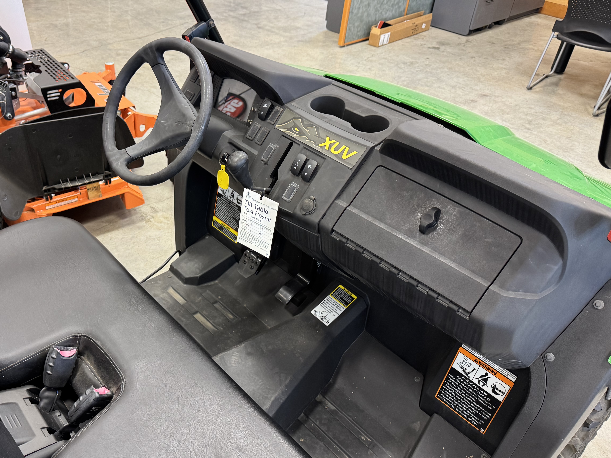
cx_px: 235
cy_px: 237
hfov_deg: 59.3
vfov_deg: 46.8
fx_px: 529
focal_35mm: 30
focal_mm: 6.76
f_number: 1.78
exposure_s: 1/60
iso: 200
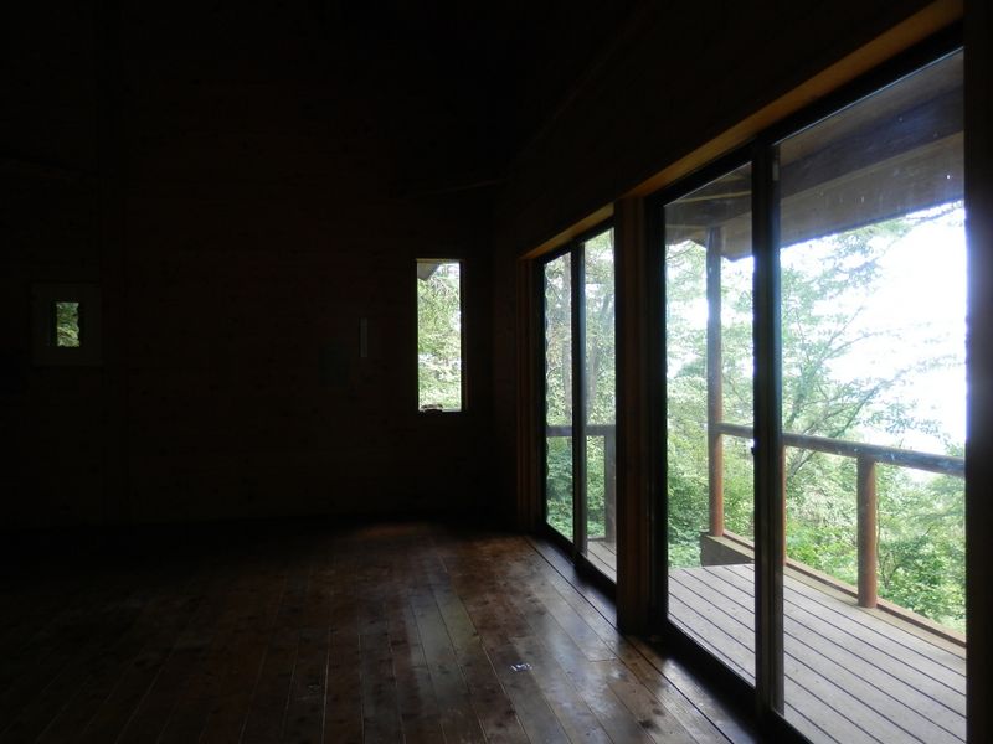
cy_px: 372
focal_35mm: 25
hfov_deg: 69.4
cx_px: 496
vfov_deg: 54.9
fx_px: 717
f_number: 3
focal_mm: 4.5
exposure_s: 1/30
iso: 100
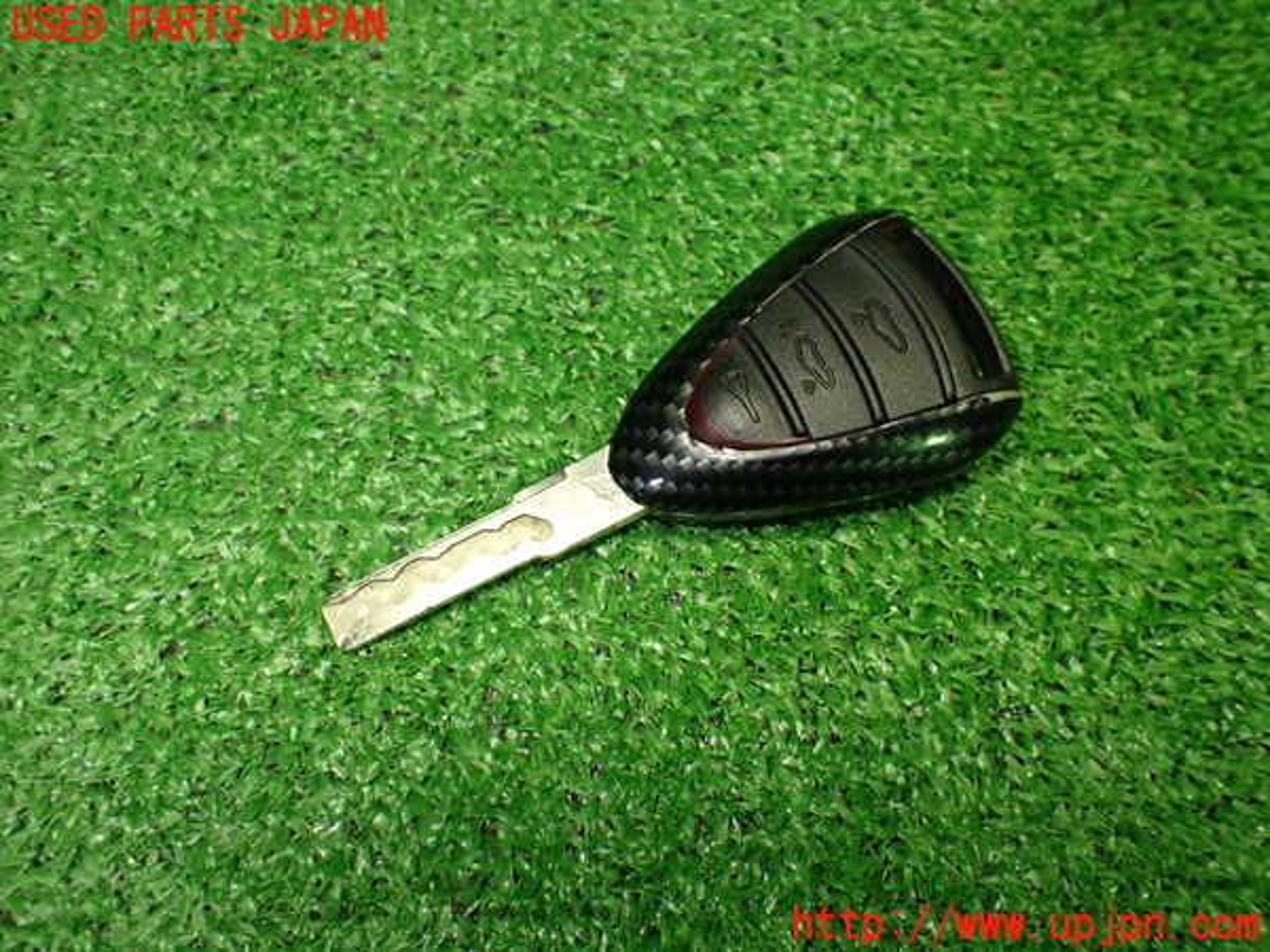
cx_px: 635
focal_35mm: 30
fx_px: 1101
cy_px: 476
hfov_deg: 60.0
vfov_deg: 46.8
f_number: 2.3
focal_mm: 5.4
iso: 400
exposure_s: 1/125
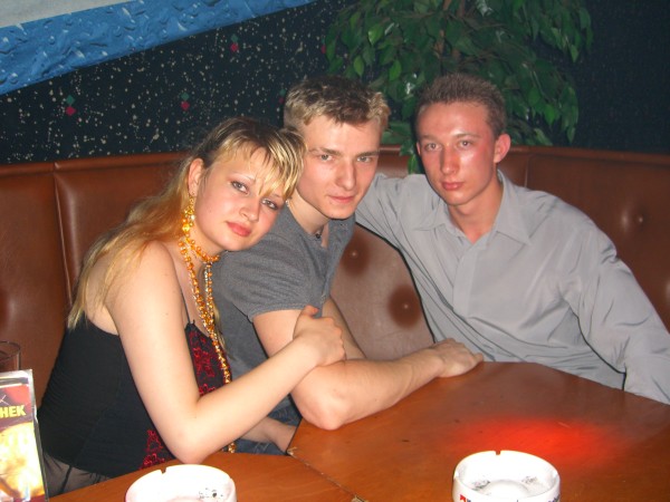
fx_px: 735
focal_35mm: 38
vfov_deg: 37.7
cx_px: 335
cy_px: 251
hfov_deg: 49.0
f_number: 2.8
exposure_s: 1/60
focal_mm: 7.9
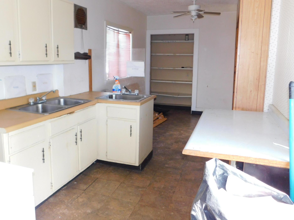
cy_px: 94
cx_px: 135
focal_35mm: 28
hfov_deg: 63.3
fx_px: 238
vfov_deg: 49.6
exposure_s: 1/30
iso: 180
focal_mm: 4
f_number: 3
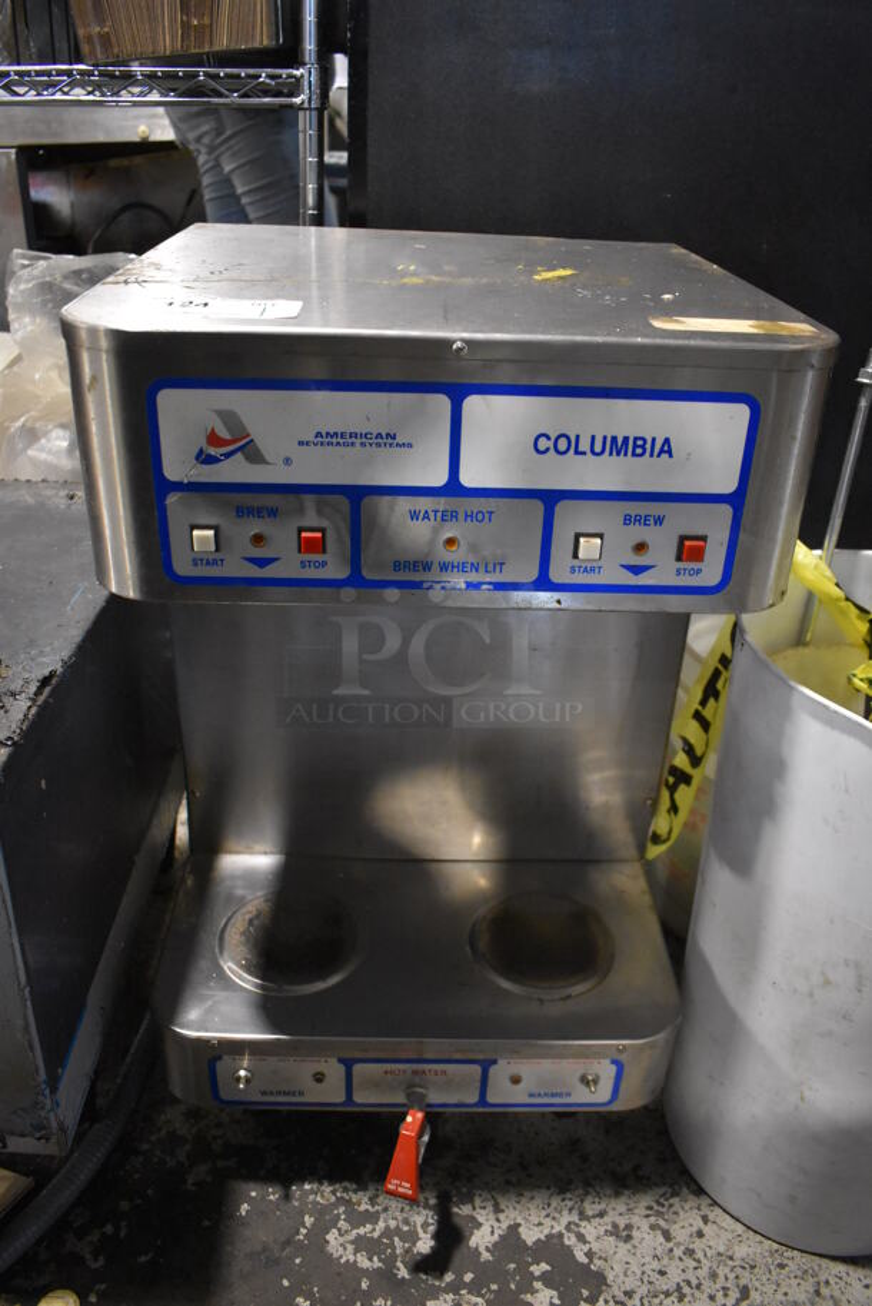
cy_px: 653
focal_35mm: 27
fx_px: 979
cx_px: 436
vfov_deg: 67.3
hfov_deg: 48.0
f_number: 3.5
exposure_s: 1/125
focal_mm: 18
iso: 4000
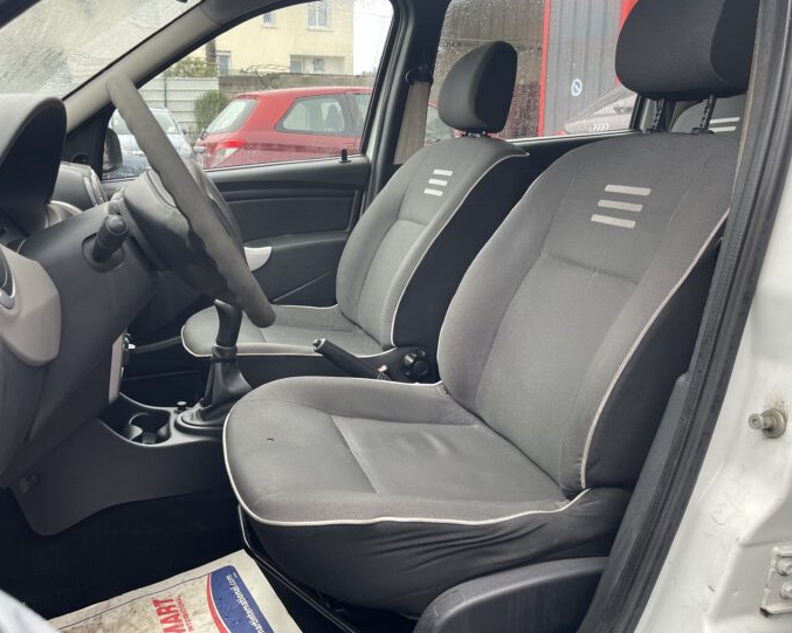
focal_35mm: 30
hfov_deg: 58.7
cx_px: 361
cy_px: 310
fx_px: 703
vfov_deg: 48.5
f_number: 1.6
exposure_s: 1/96
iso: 125
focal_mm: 5.1
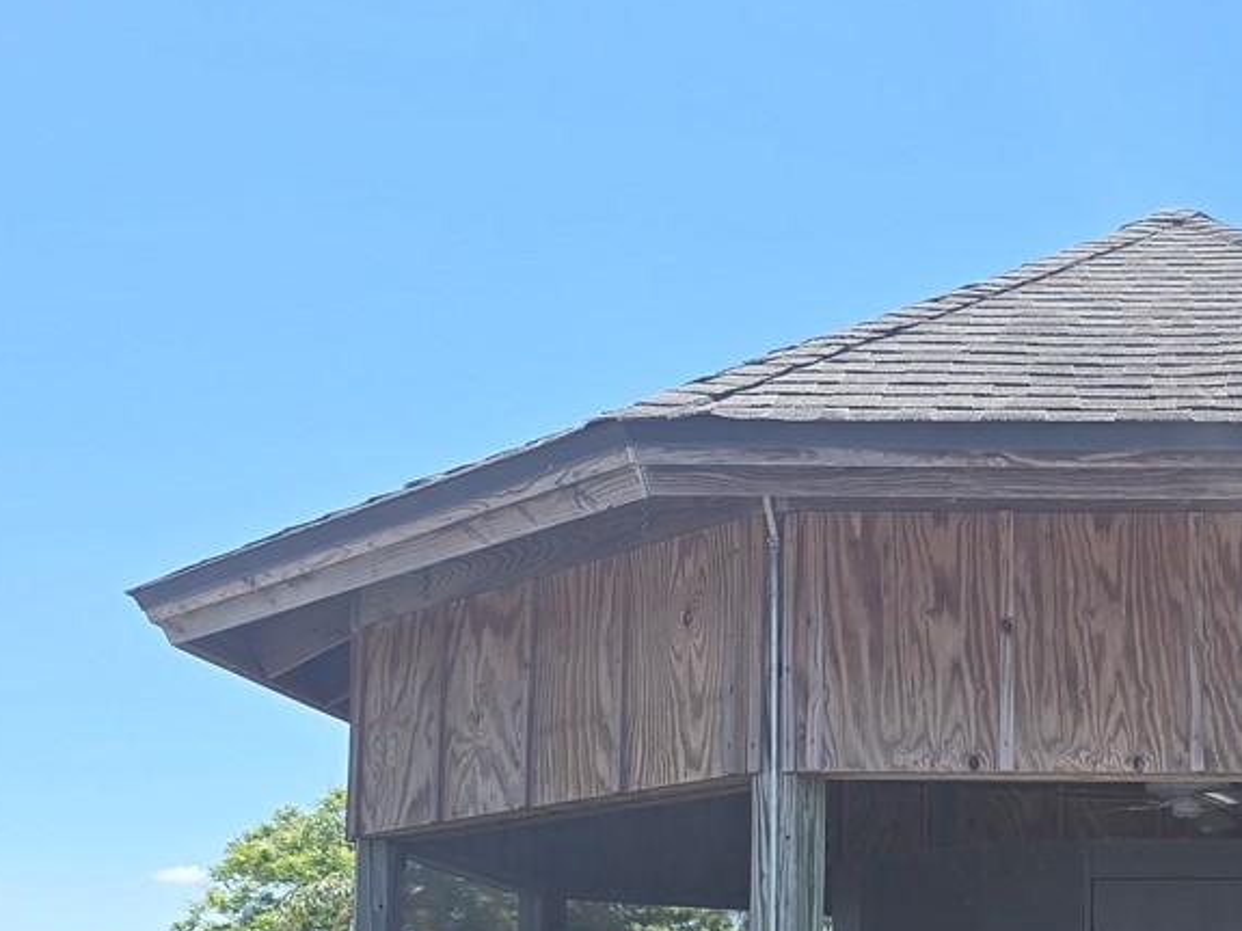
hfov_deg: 29.2
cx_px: 1091
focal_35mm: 64
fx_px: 2296
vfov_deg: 22.3
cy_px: 871
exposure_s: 1/441
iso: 12
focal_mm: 6.3
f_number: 1.7
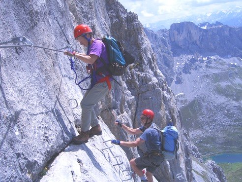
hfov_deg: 49.0
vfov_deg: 37.7
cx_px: 121
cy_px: 91
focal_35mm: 38
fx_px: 266
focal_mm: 7.9
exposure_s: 1/160
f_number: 8
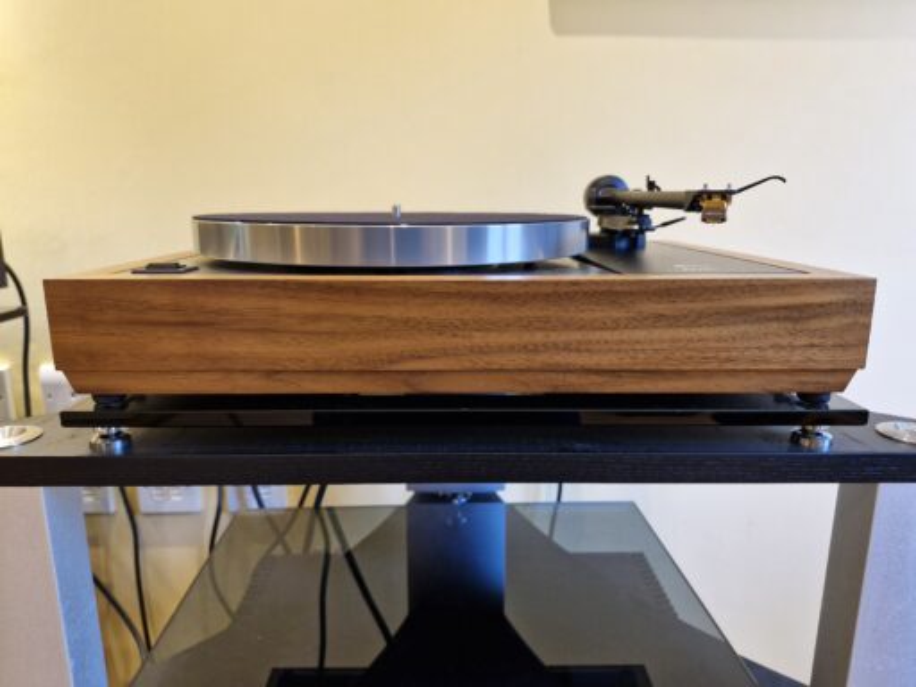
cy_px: 344
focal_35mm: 23
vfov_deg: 58.9
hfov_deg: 73.9
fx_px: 609
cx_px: 458
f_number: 1.8
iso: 320
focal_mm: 5.54
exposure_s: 1/100
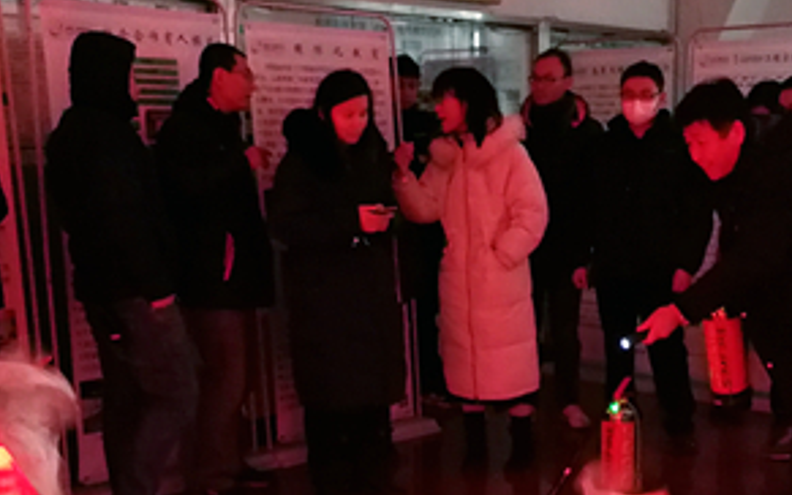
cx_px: 517
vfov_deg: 23.1
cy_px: 419
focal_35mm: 55
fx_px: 1187
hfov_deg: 36.6
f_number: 2.2
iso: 500
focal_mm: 3.84
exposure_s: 1/20
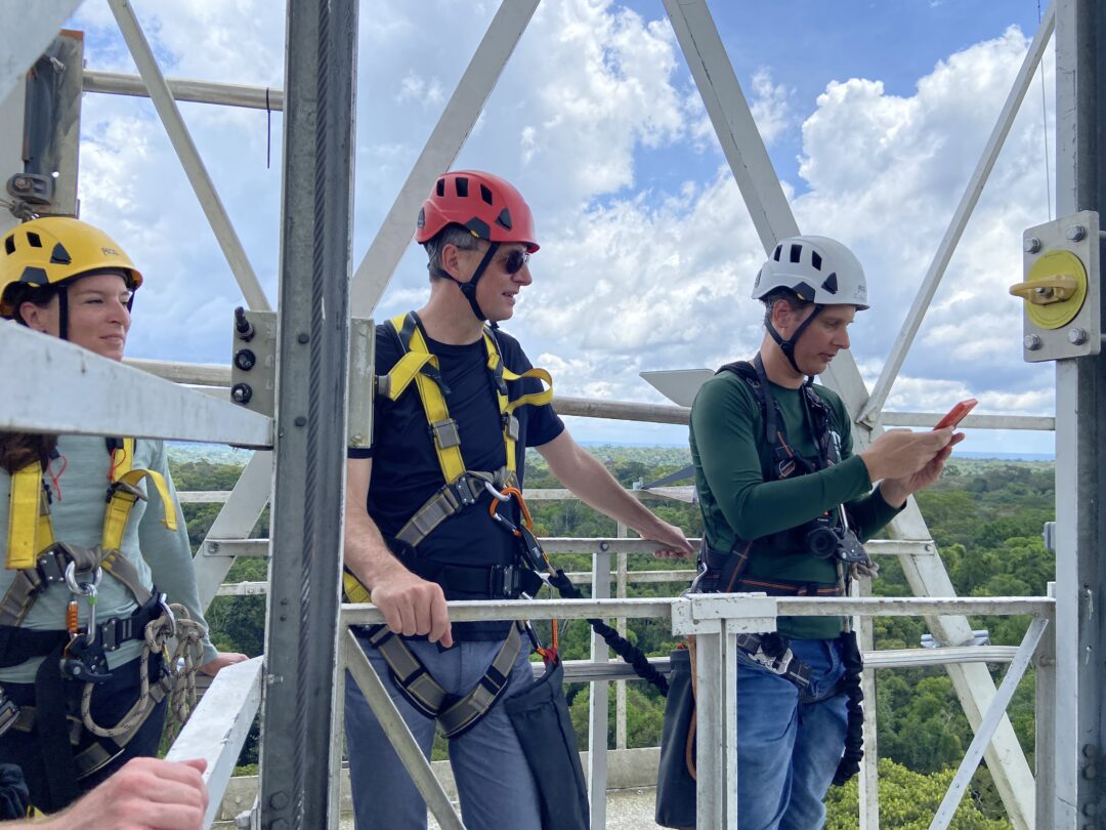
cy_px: 415
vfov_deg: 53.1
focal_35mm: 26
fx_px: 831
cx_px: 553
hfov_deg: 67.3
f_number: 1.8
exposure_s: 1/2817
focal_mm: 4.25
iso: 32
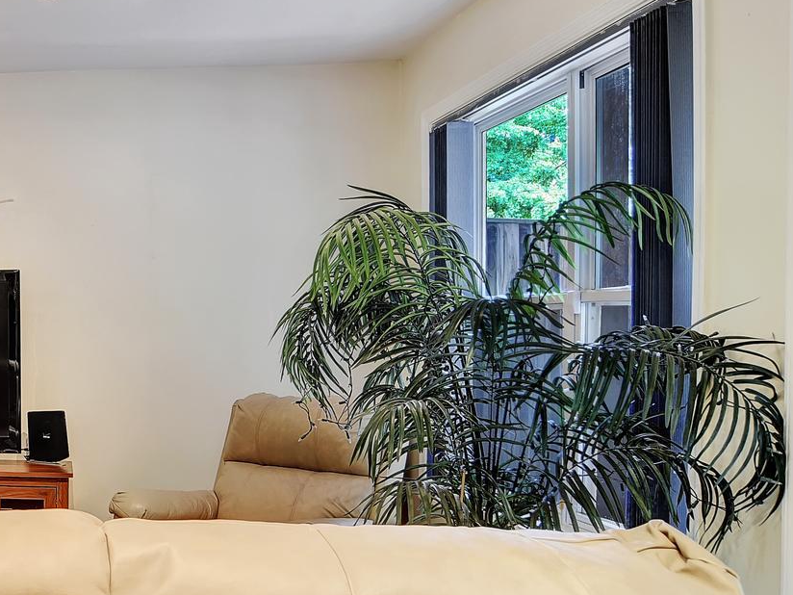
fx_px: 985
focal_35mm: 43
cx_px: -133
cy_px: 383
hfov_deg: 35.5
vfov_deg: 33.4
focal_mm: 18
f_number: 8
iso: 400
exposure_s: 1/6
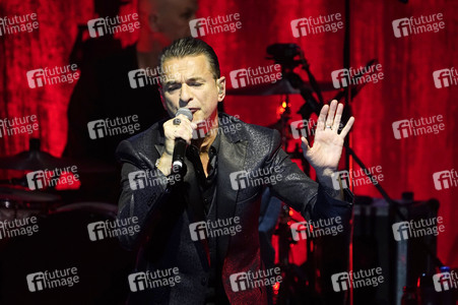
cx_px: 229
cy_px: 152
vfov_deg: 2.5
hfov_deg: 3.8
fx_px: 6954
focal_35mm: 547
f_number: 6.3
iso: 4000
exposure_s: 1/400
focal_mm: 547
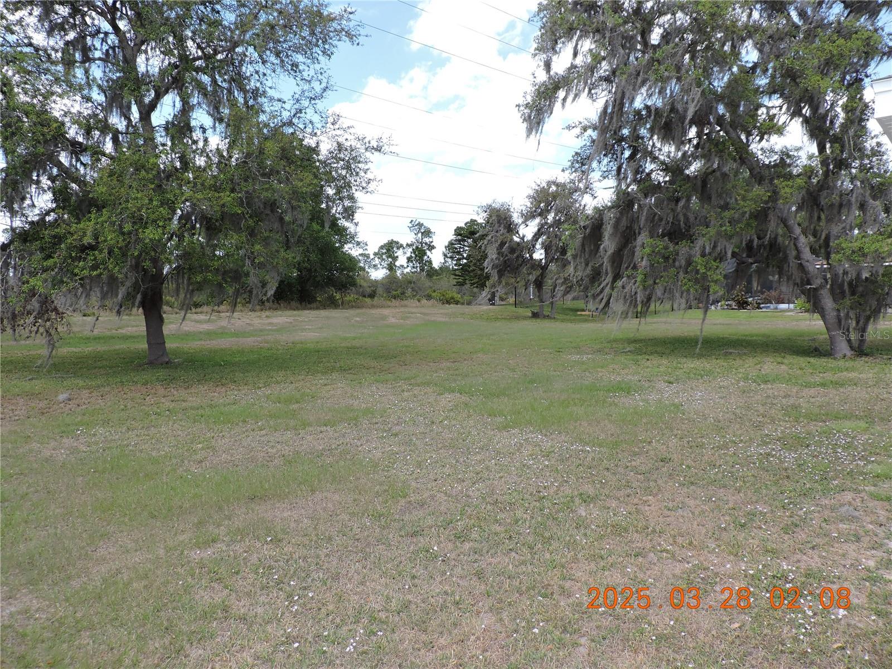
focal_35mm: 24
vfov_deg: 56.8
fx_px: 618
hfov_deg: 71.6
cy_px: 334
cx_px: 446
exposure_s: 1/800
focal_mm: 4.3
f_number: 3
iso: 125
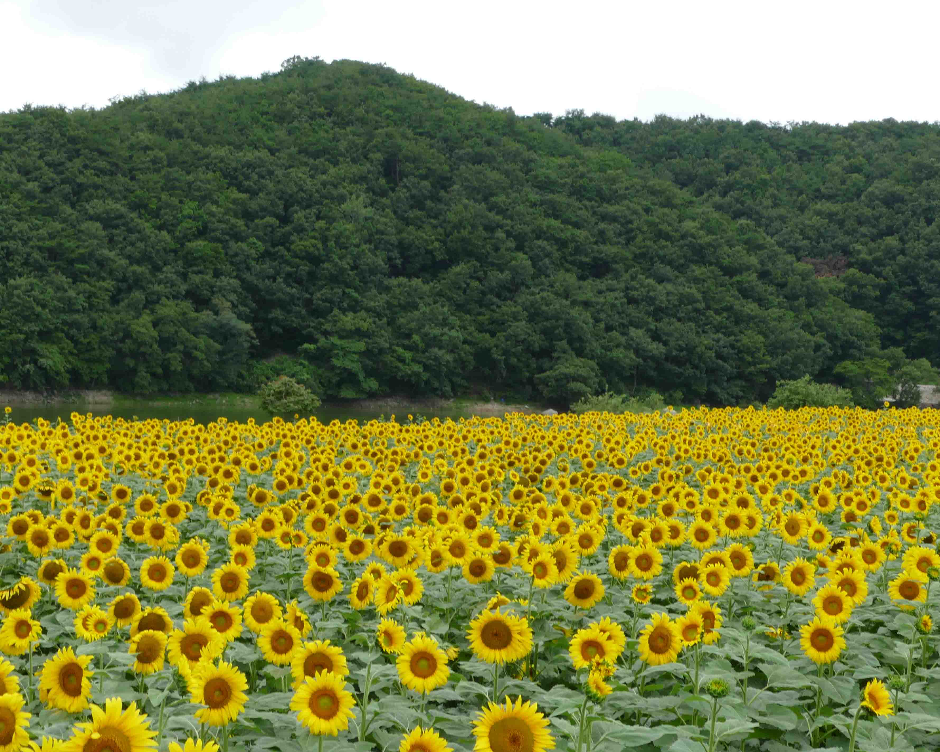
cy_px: 315
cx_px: 275
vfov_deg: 24.6
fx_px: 1725
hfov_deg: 30.1
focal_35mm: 62
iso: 200
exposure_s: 1/80
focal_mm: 15.51
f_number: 8
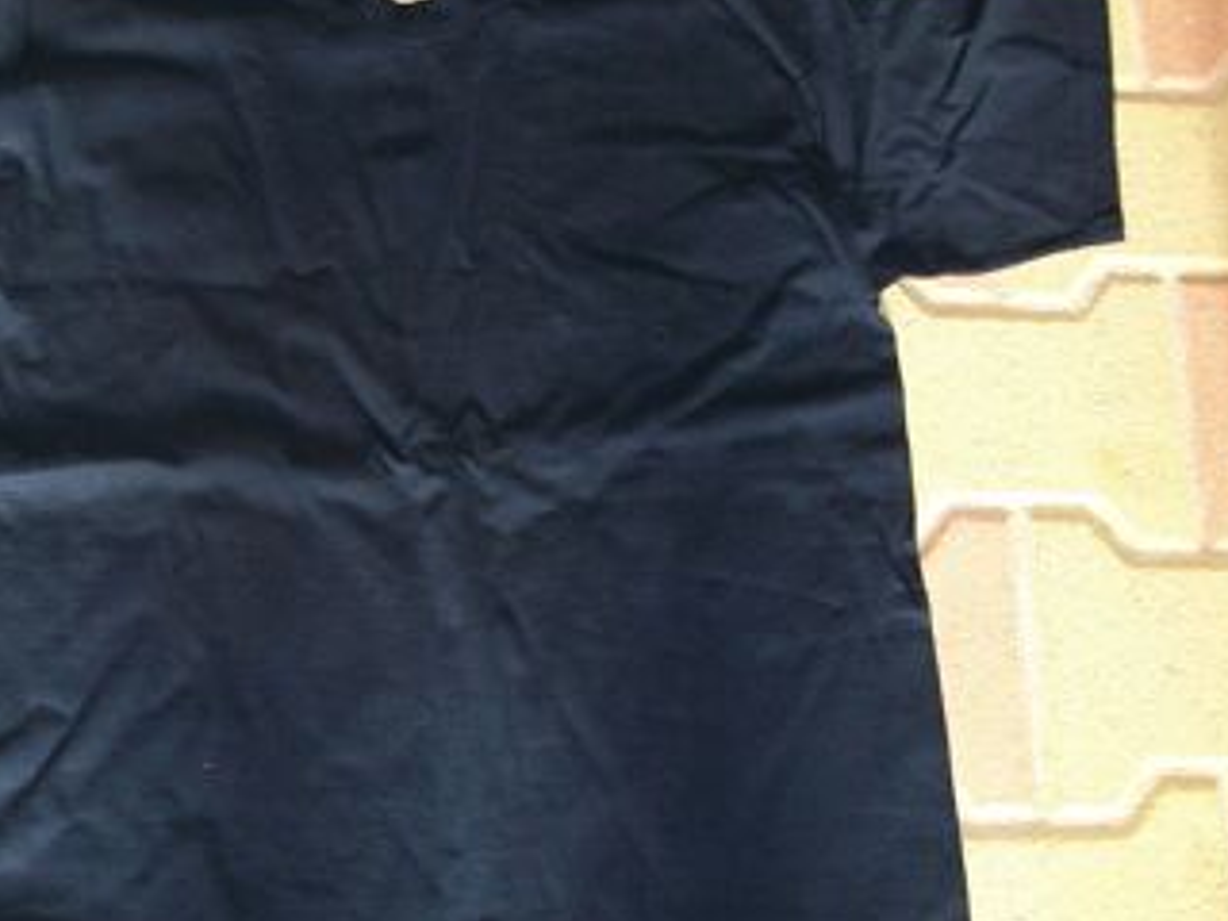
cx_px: 418
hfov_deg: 37.1
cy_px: 464
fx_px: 1809
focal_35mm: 51
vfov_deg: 28.6
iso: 64
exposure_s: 1/60
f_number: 2.7
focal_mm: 6.1
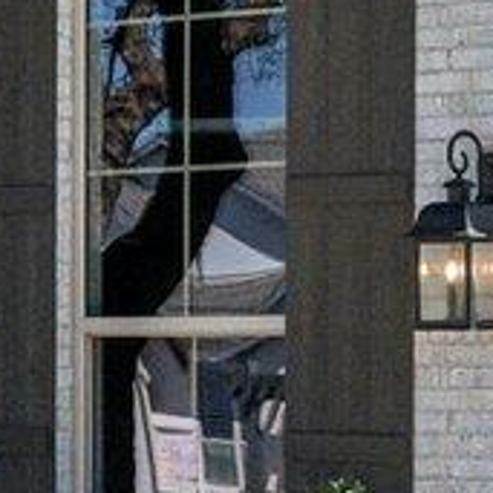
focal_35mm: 214
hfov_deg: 8.2
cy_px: 270
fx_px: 3448
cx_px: 421
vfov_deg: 8.2
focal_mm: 14
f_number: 8
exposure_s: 1/800
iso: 400
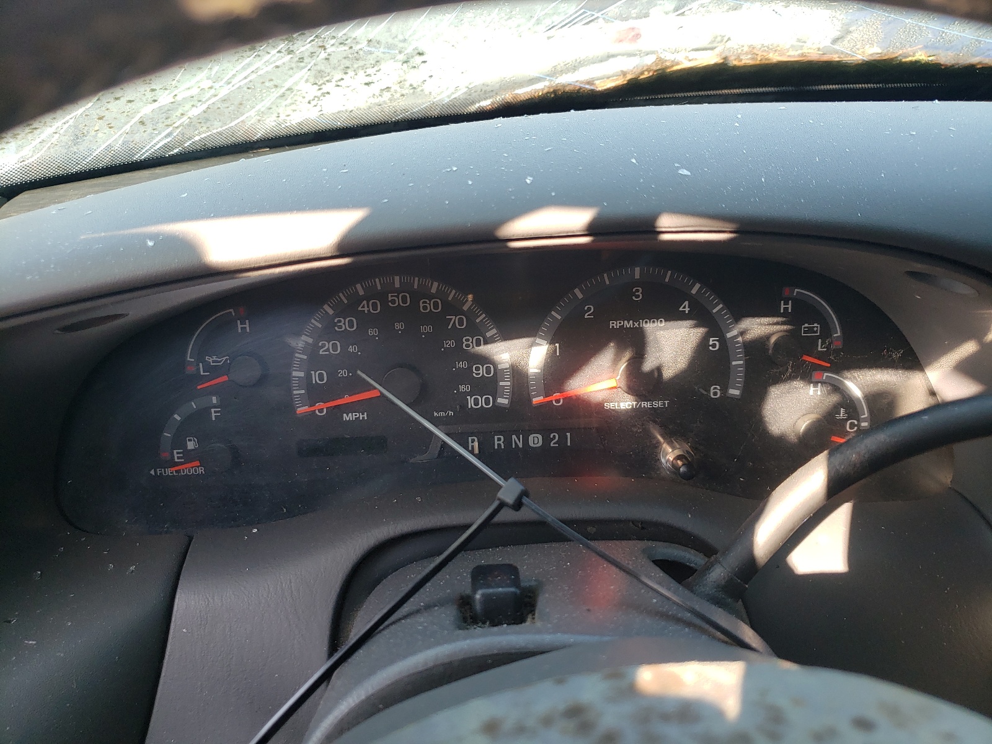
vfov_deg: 53.1
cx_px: 496
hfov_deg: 67.3
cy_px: 372
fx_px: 745
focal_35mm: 26
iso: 50
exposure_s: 1/169
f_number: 1.5
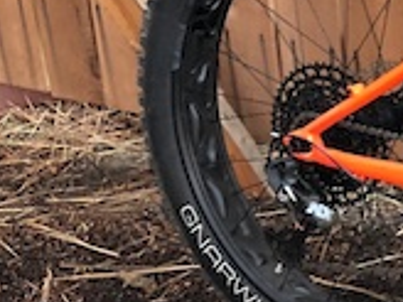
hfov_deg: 12.6
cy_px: 155
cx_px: 804
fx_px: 1595
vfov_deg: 10.8
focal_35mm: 137
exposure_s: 1/30
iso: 32
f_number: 1.8
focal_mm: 3.99
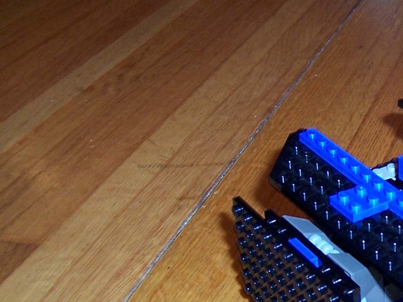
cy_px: 212
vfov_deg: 19.5
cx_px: 451
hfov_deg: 24.2
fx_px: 873
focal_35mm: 75
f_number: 2.8
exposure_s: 1/60
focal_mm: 5.5
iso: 140
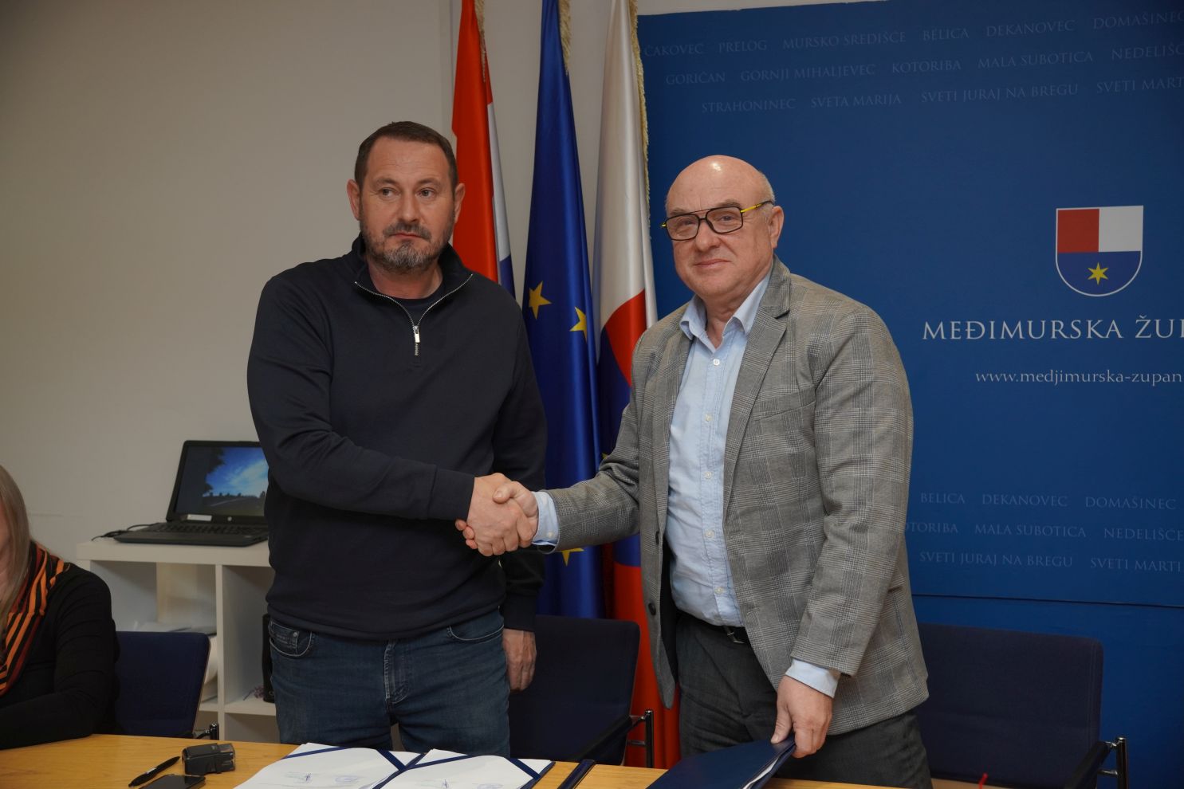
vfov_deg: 29.3
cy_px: 394
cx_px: 592
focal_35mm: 46
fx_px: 1509
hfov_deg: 42.8
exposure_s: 1/160
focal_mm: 30.6
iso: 500
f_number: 4
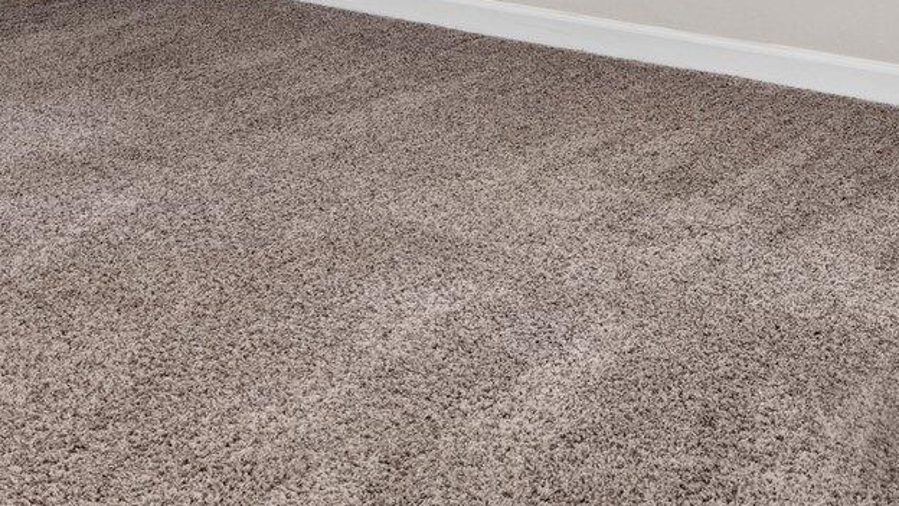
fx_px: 1311
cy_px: -436
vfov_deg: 17.3
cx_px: 572
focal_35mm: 55
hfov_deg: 37.6
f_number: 8
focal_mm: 16
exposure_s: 1/1.43
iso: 400
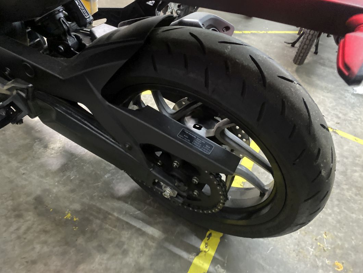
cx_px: 182
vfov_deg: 53.1
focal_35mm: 26
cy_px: 136
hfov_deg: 67.3
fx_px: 273
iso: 800
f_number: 1.8
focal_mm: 4.25
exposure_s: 1/25
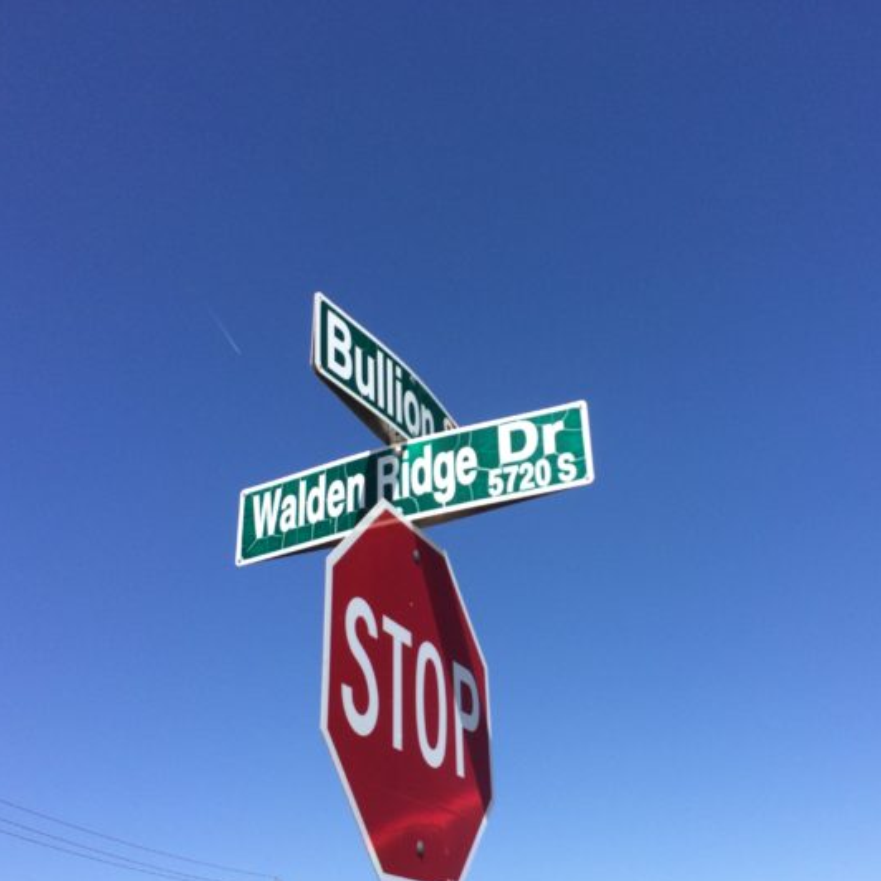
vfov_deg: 44.9
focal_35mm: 37
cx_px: 513
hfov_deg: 44.8
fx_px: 1065
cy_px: 464
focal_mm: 4.15
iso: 32
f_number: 2.2
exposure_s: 1/2160
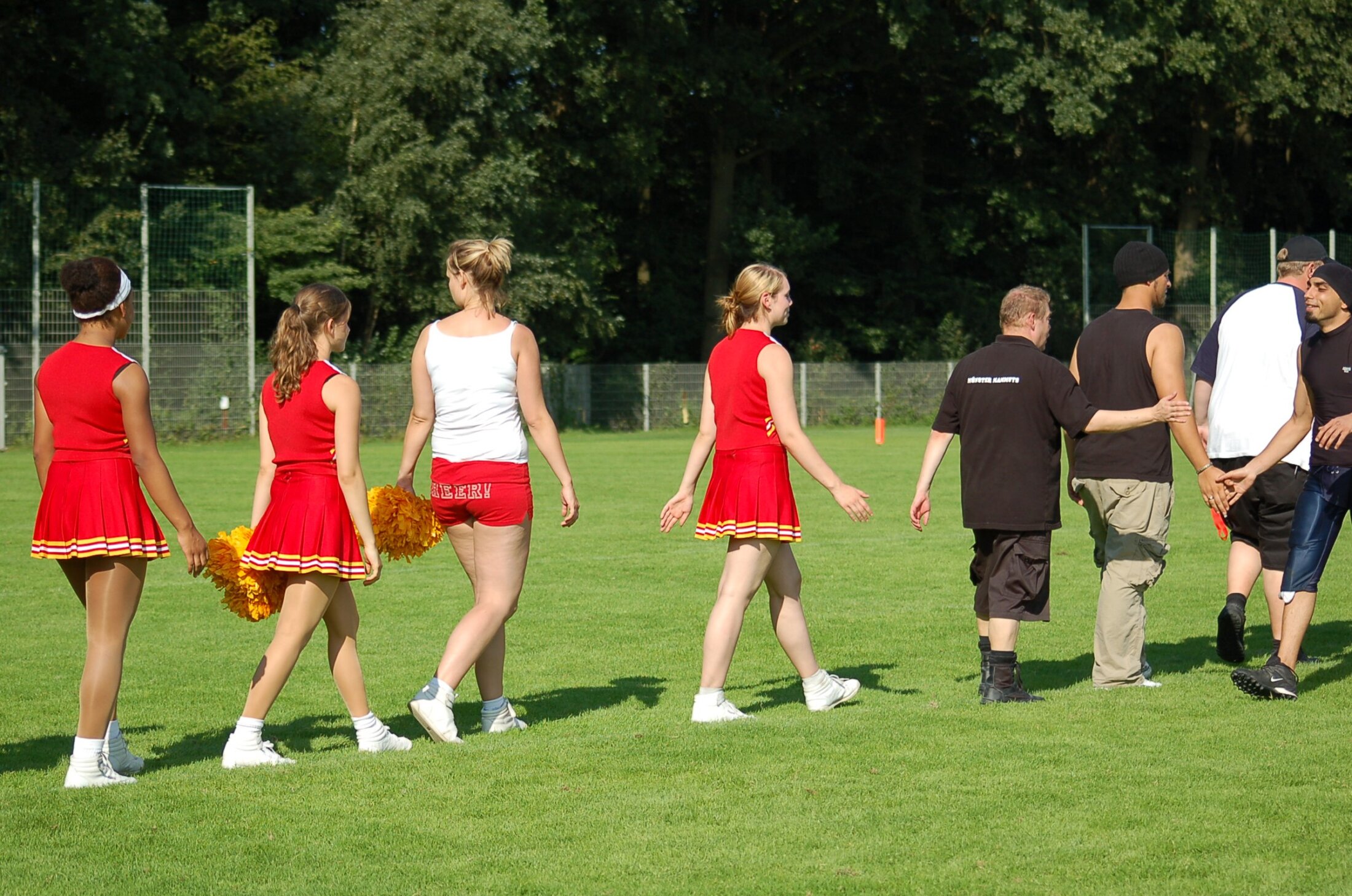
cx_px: 676
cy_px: 448
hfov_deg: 19.5
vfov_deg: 13.0
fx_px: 3936
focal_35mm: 105
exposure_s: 1/1250
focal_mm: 70
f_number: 5
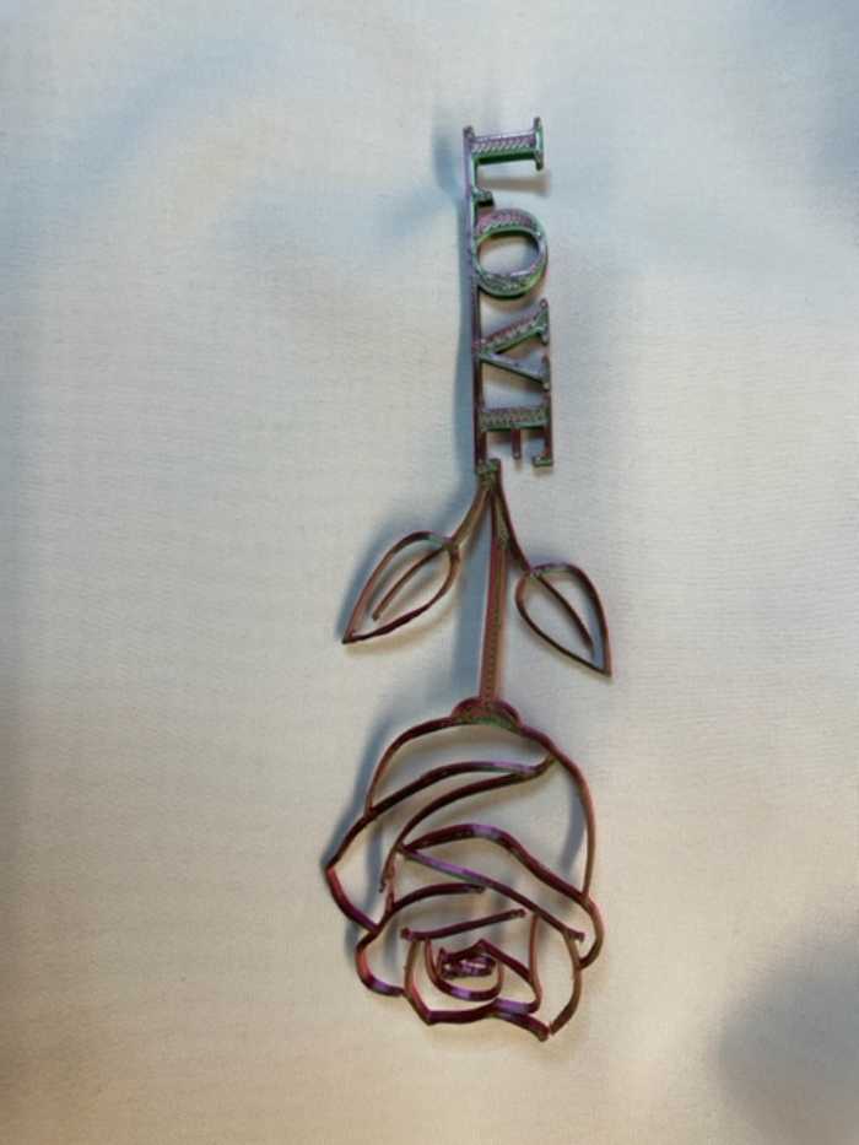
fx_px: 860
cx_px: 430
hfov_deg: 53.1
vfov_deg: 67.3
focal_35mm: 26
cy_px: 572
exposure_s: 1/120
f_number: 1.6
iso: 80
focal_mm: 4.2
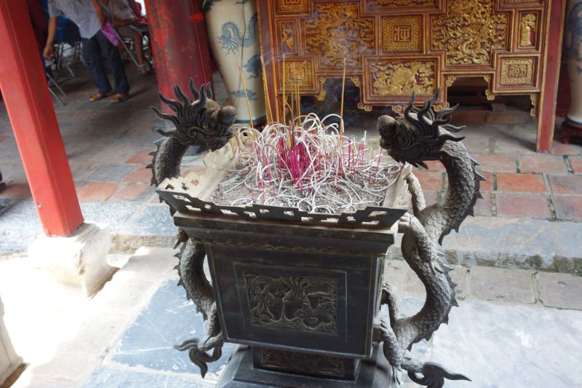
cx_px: 291
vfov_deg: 35.0
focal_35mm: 38
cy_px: 194
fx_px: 614
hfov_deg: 50.7
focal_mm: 14.23
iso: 125
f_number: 2.8
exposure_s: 1/50
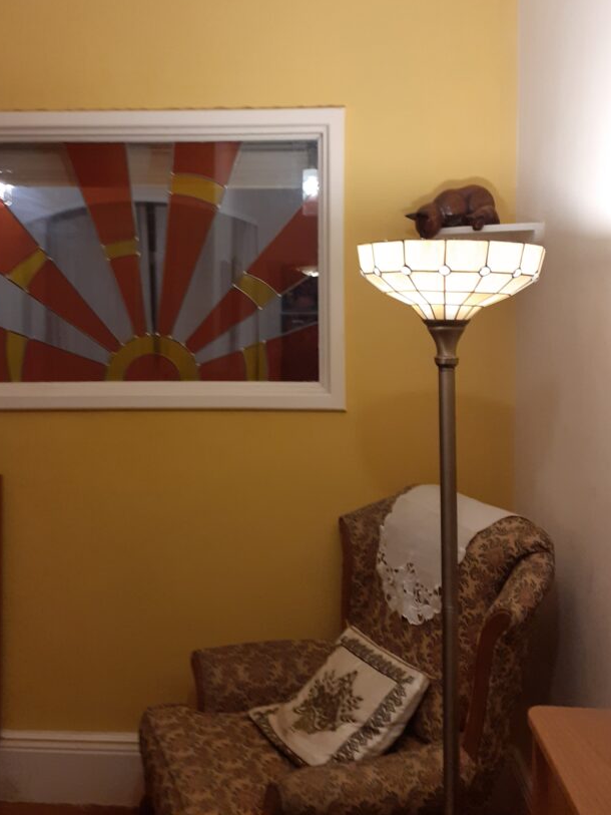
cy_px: 310
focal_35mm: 34
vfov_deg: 53.4
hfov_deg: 41.8
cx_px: 275
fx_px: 800
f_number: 1.9
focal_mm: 3.6
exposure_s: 1/50
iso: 125
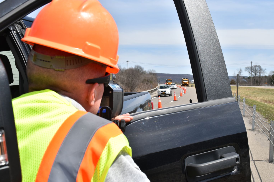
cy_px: 89
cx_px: 132
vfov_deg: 28.7
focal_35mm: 47
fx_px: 358
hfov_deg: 41.9
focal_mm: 30
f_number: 10
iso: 200
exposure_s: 1/400
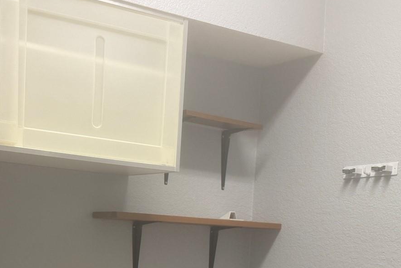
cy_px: 292
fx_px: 646
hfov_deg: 34.4
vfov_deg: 22.2
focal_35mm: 58
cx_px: 181
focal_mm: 6.76
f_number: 1.78
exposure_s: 1/120
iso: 200
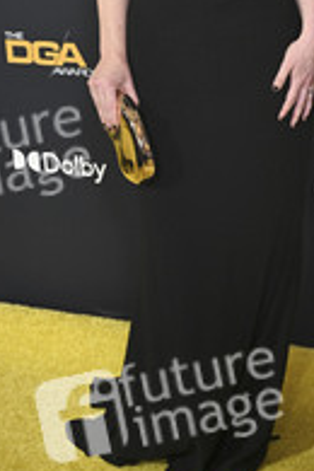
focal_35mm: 82
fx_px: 1073
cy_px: 43
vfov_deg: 24.0
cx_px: 229
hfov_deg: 16.6
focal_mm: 40
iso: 2500
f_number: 6.3
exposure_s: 1/320
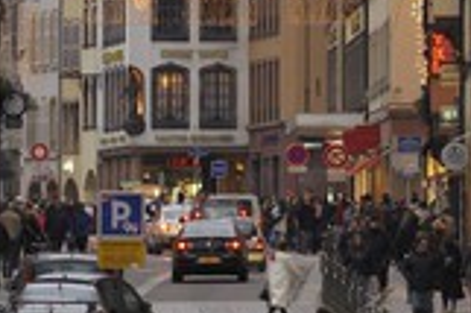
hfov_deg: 3.1
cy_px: 85
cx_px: 358
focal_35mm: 666
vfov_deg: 2.1
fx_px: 8705
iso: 100
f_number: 5
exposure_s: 1/10
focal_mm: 170
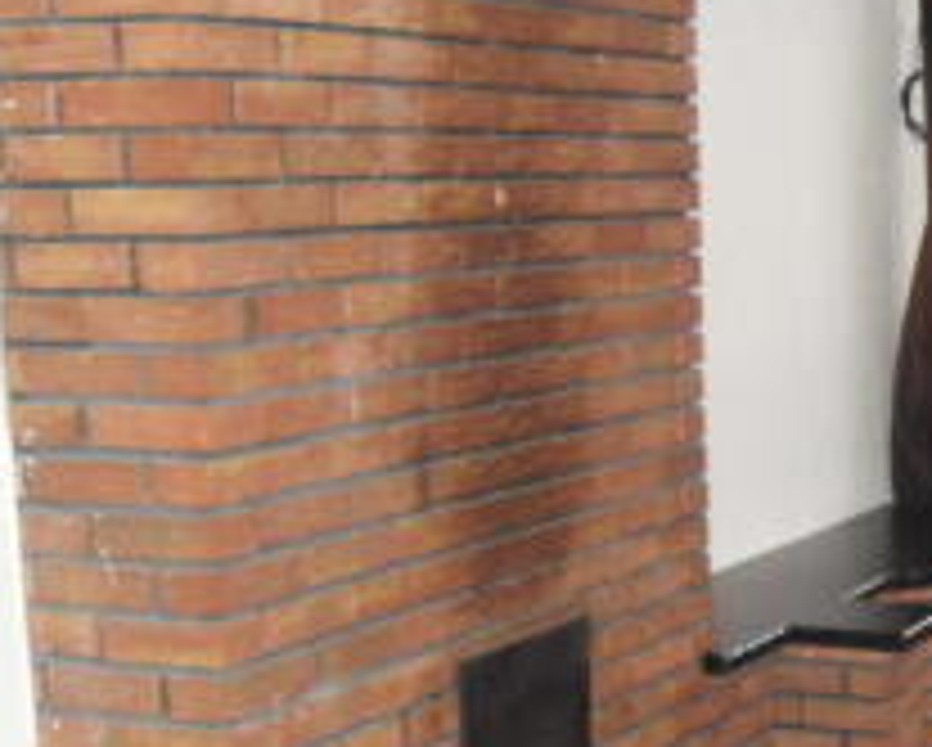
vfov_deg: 19.8
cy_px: 524
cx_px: 943
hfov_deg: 23.6
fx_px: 2126
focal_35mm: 77
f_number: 2.8
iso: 400
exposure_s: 1/45
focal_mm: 6
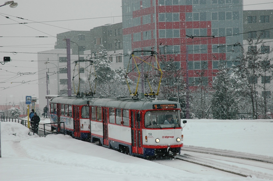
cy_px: 90
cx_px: 136
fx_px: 796
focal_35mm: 105
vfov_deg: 13.0
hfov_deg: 19.5
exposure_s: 1/320
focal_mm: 70
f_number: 9
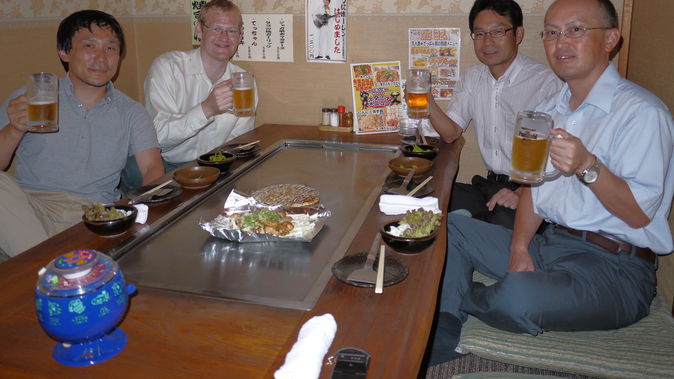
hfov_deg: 62.6
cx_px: 335
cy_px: 129
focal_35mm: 31
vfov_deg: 37.4
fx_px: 554
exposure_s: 1/125
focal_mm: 14
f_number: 2.5
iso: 100
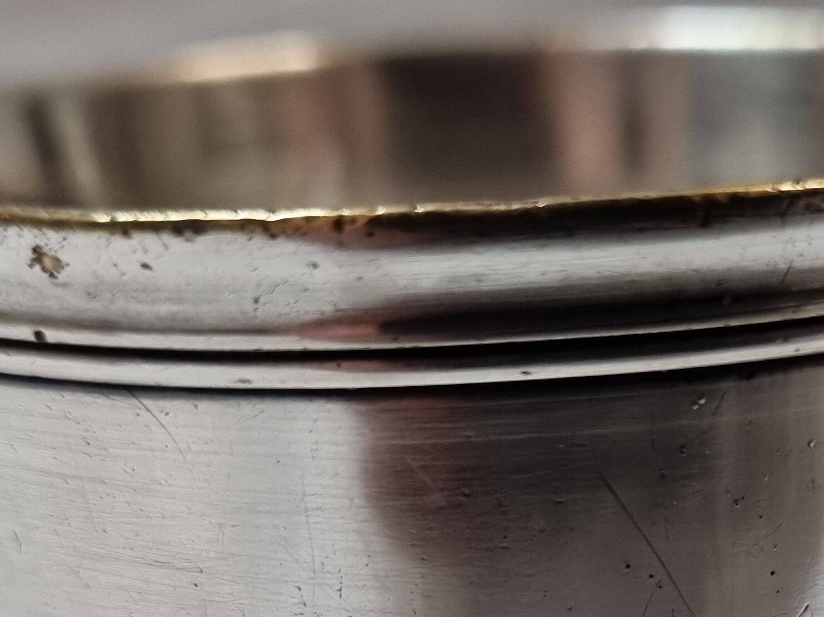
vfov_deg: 19.3
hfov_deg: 27.2
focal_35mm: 71
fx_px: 1690
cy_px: 778
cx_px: 552
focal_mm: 5.4
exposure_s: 1/100
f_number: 1.8
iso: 320
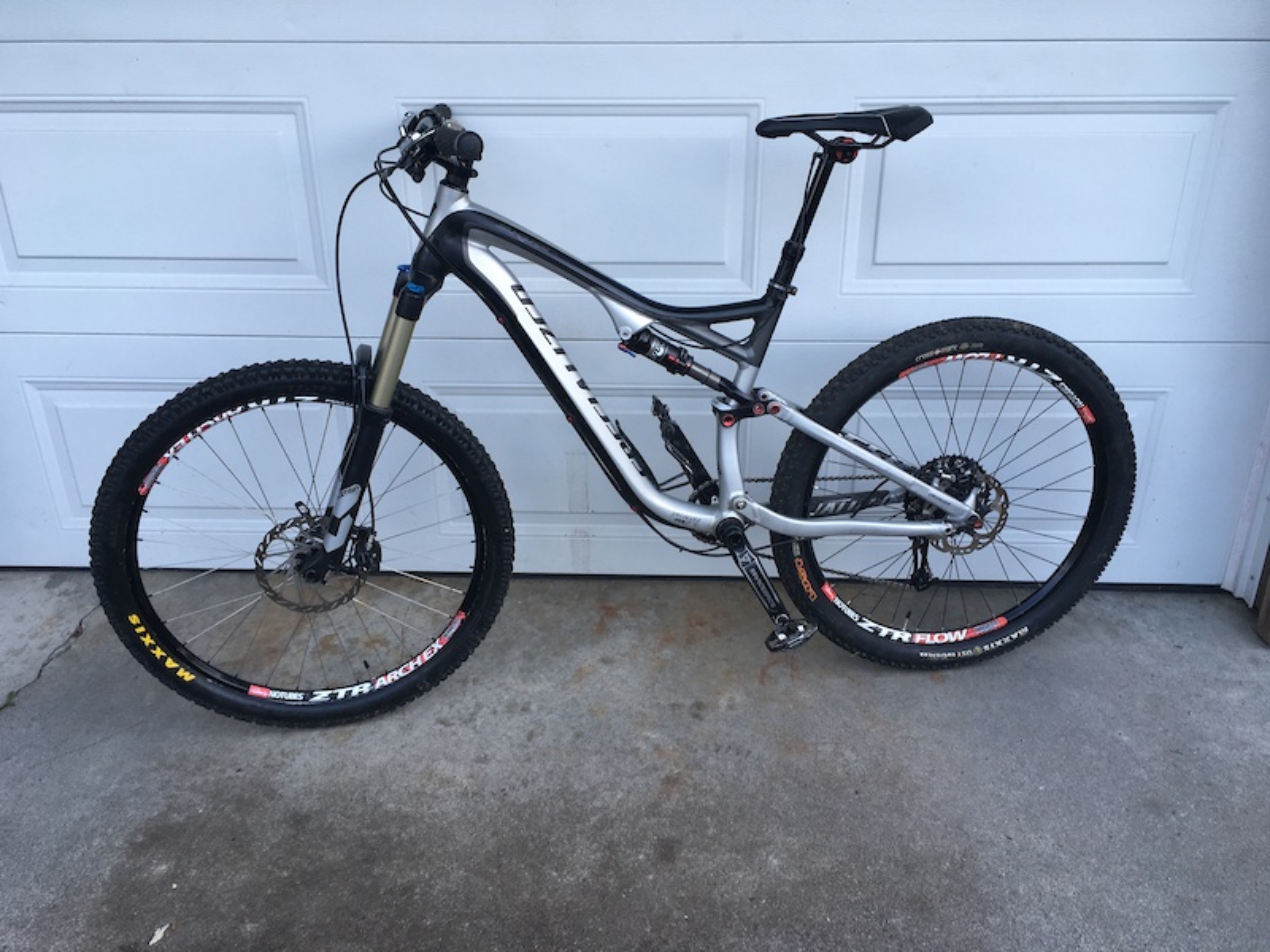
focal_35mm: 29
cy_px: 476
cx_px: 635
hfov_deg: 61.7
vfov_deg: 48.2
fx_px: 1064
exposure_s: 1/60
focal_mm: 4.15
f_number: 2.2
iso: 25
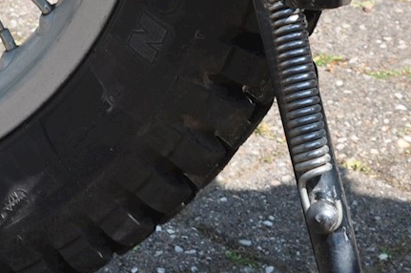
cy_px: -183
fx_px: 1906
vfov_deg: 8.0
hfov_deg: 12.2
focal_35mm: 167
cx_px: -3
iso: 200
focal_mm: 25
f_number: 11
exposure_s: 1/125
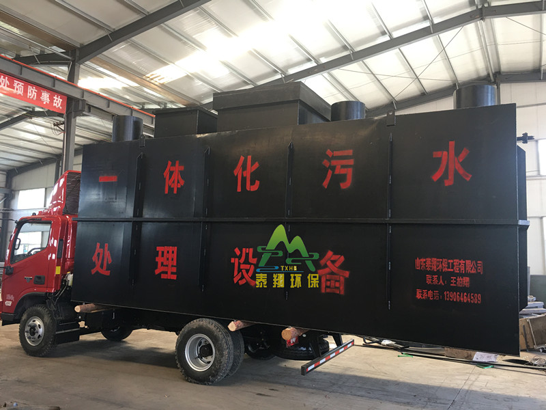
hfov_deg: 61.7
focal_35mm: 29
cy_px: 205
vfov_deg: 48.2
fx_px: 457
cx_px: 273
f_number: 2.2
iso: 32
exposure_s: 1/17
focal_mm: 4.15
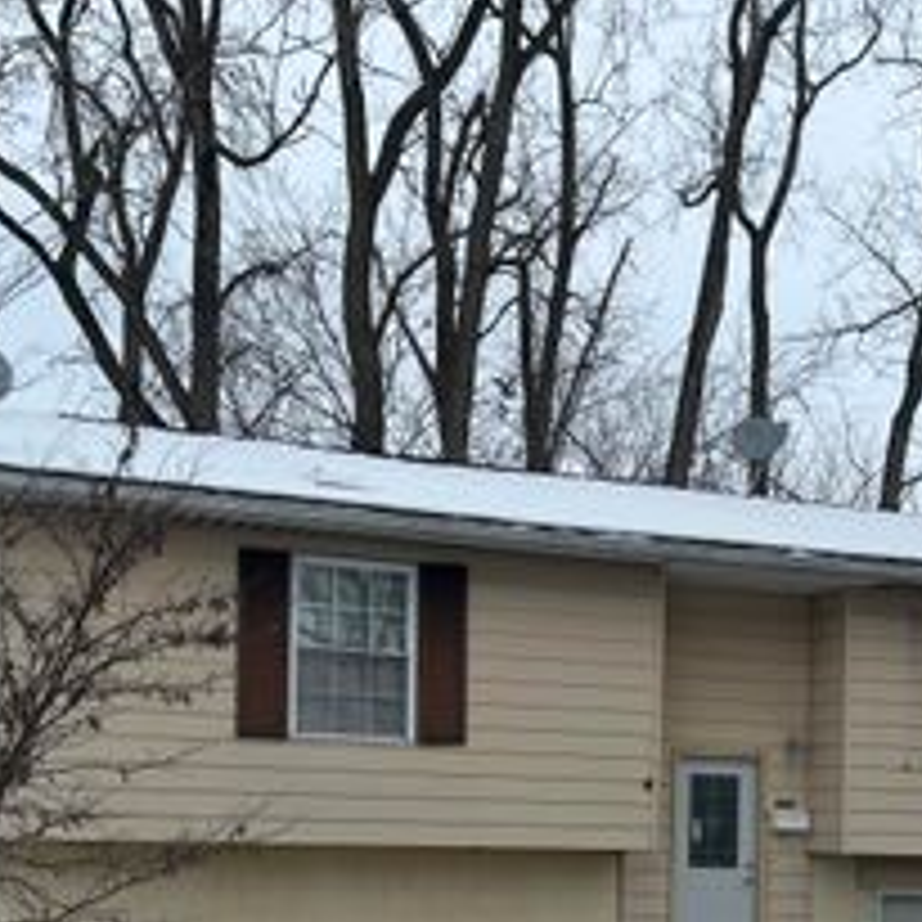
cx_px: 571
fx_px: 1688
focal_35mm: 56
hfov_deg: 30.4
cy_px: 798
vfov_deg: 29.5
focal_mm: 5.7
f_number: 1.5
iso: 50
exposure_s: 1/2513
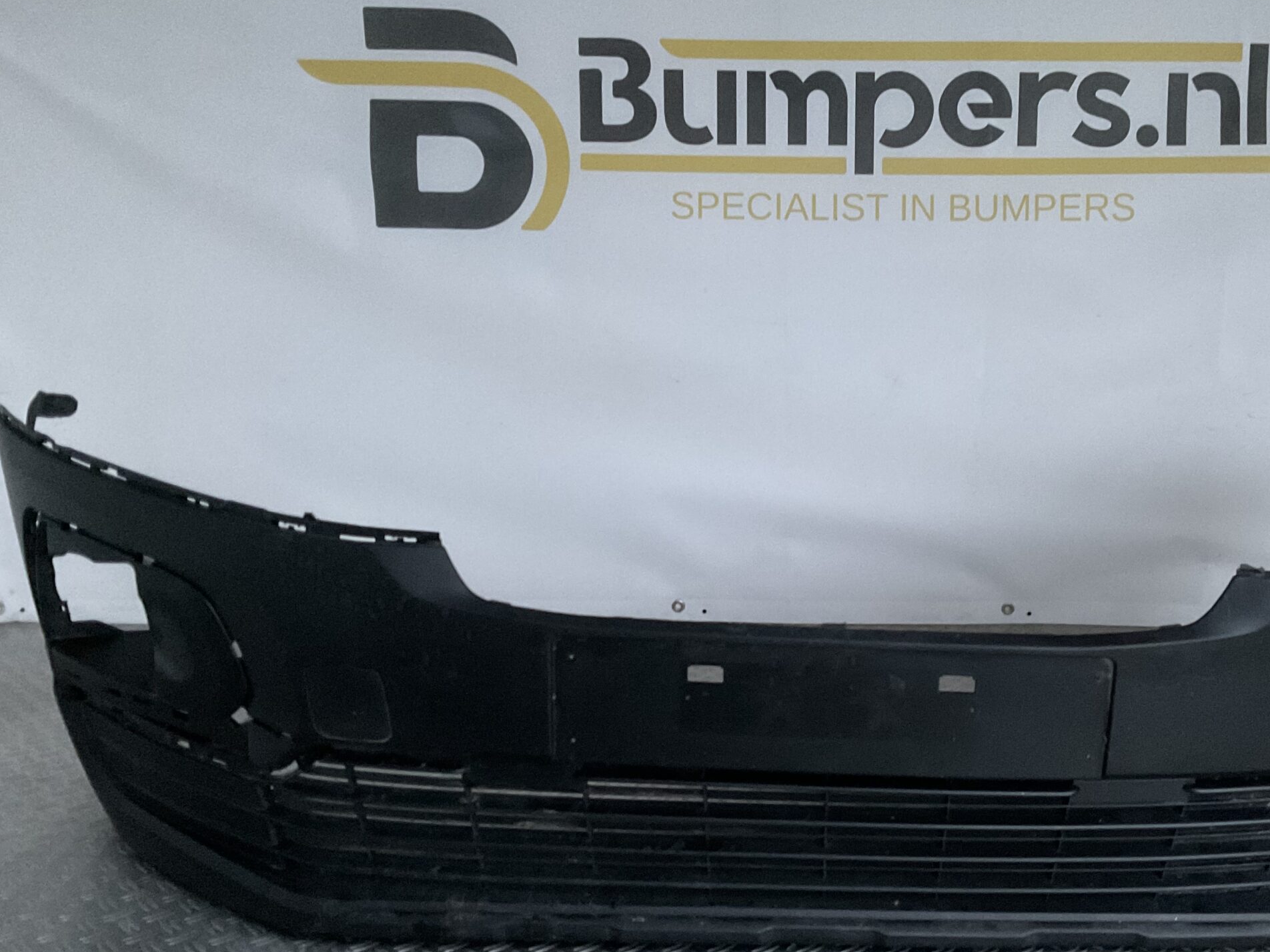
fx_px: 1431
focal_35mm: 39
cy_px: 513
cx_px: 822
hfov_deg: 47.3
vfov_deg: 36.8
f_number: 1.8
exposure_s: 1/25
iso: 400
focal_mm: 3
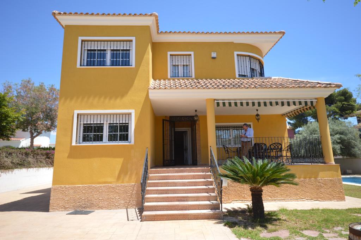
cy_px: 120
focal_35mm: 21
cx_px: 180
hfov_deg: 81.2
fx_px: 210
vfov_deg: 59.4
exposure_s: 1/160
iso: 100
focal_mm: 14
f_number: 6.3
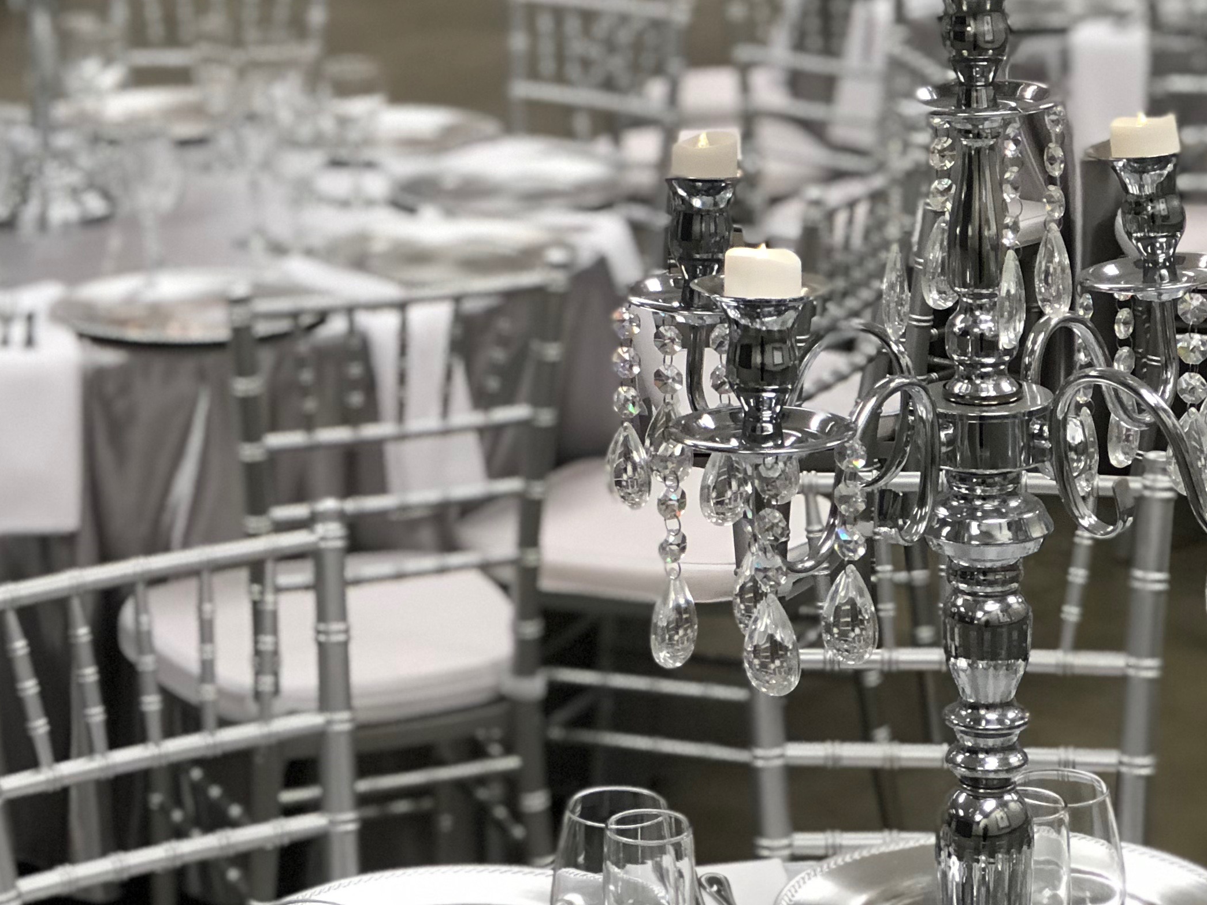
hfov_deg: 17.8
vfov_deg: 13.3
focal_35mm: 110
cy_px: 96
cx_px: 378
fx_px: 3836
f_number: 2.8
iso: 250
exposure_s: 1/120
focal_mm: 6.6
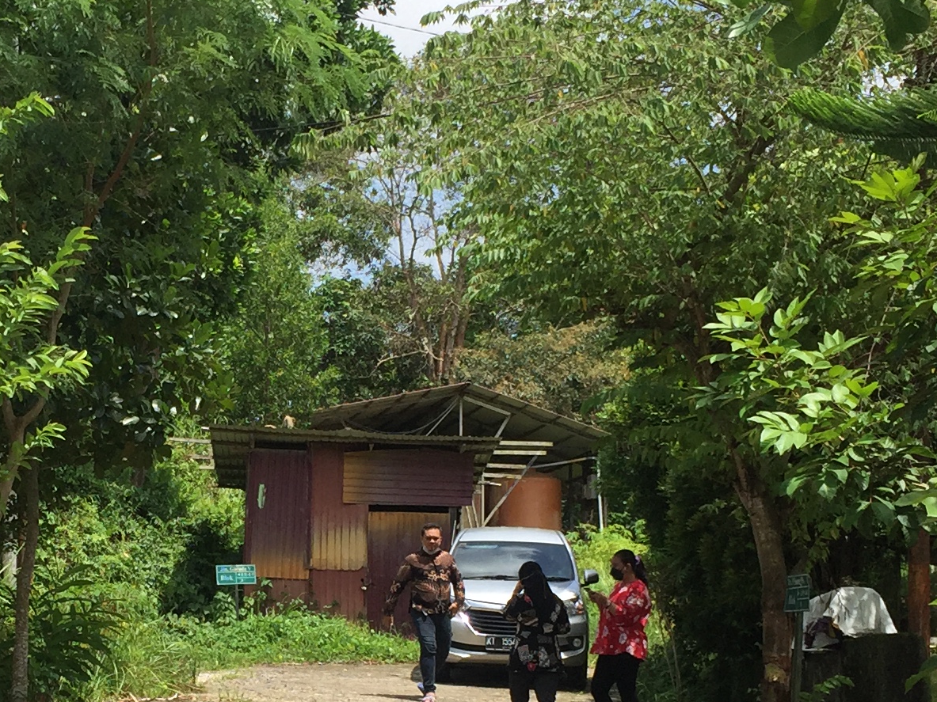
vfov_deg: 18.2
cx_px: 221
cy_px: 606
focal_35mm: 80
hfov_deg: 24.1
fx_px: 2165
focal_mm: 4.15
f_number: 2.2
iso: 32
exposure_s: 1/1647
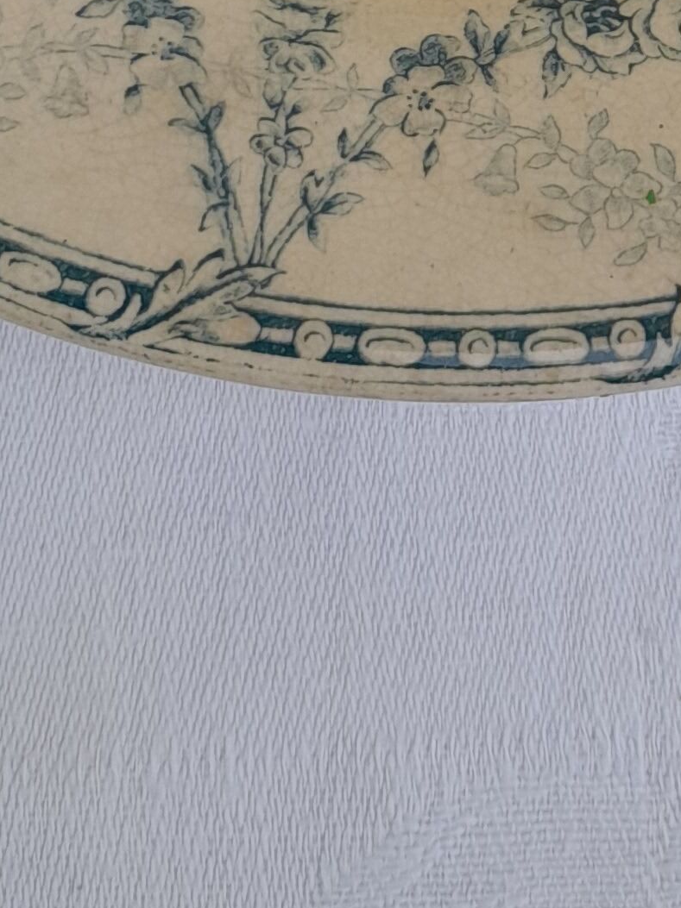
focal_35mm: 95
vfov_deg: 18.3
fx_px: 2493
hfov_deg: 15.5
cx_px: 424
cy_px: -467
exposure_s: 1/100
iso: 25
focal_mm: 4.6
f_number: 2
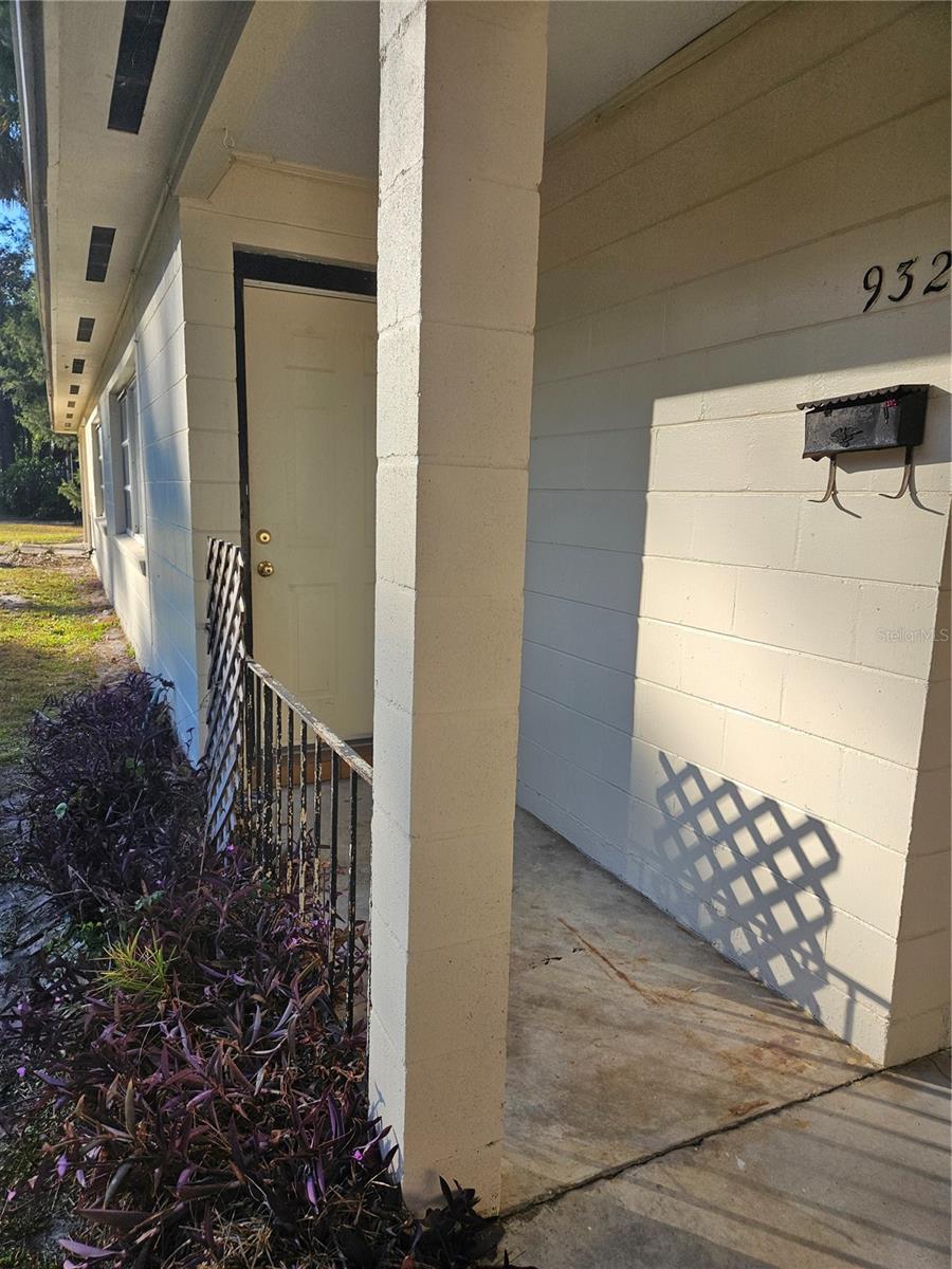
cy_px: 634
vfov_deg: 73.9
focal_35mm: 23
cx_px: 476
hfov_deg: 58.9
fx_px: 843
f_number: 1.8
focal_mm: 5.4
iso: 40
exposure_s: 1/1151
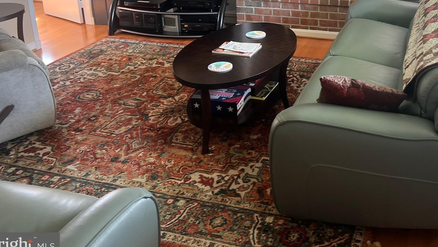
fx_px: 476
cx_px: 299
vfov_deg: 27.8
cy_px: 20
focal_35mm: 41
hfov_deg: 48.4
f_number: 1.5
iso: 64
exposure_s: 1/60
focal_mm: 5.7
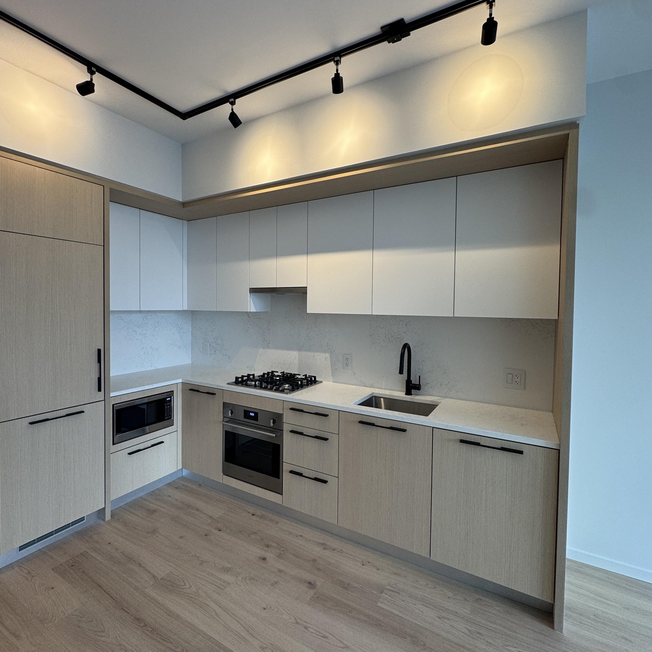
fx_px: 362
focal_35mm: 17
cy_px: 317
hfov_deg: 83.9
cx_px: 317
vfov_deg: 83.9
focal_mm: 2.22
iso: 100
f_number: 2.2
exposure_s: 1/120
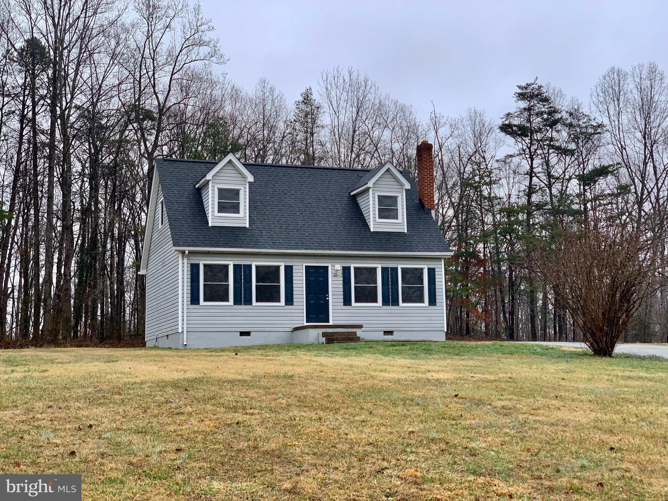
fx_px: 1003
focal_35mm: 52
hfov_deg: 36.8
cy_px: 250
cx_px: 334
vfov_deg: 28.0
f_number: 2.4
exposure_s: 1/345
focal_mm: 6
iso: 16
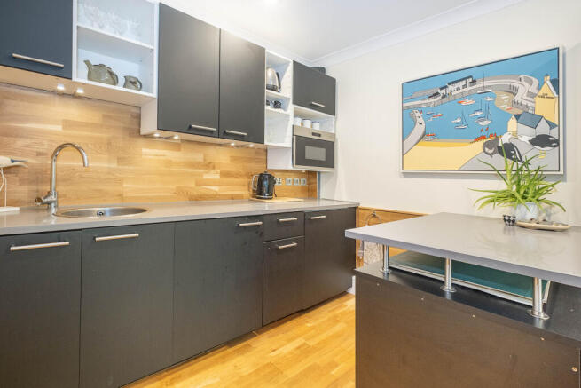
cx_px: 290
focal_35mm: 15
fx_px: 242
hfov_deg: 100.4
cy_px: 194
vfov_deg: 77.4
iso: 500
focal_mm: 10
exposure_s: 1/5
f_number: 5.6
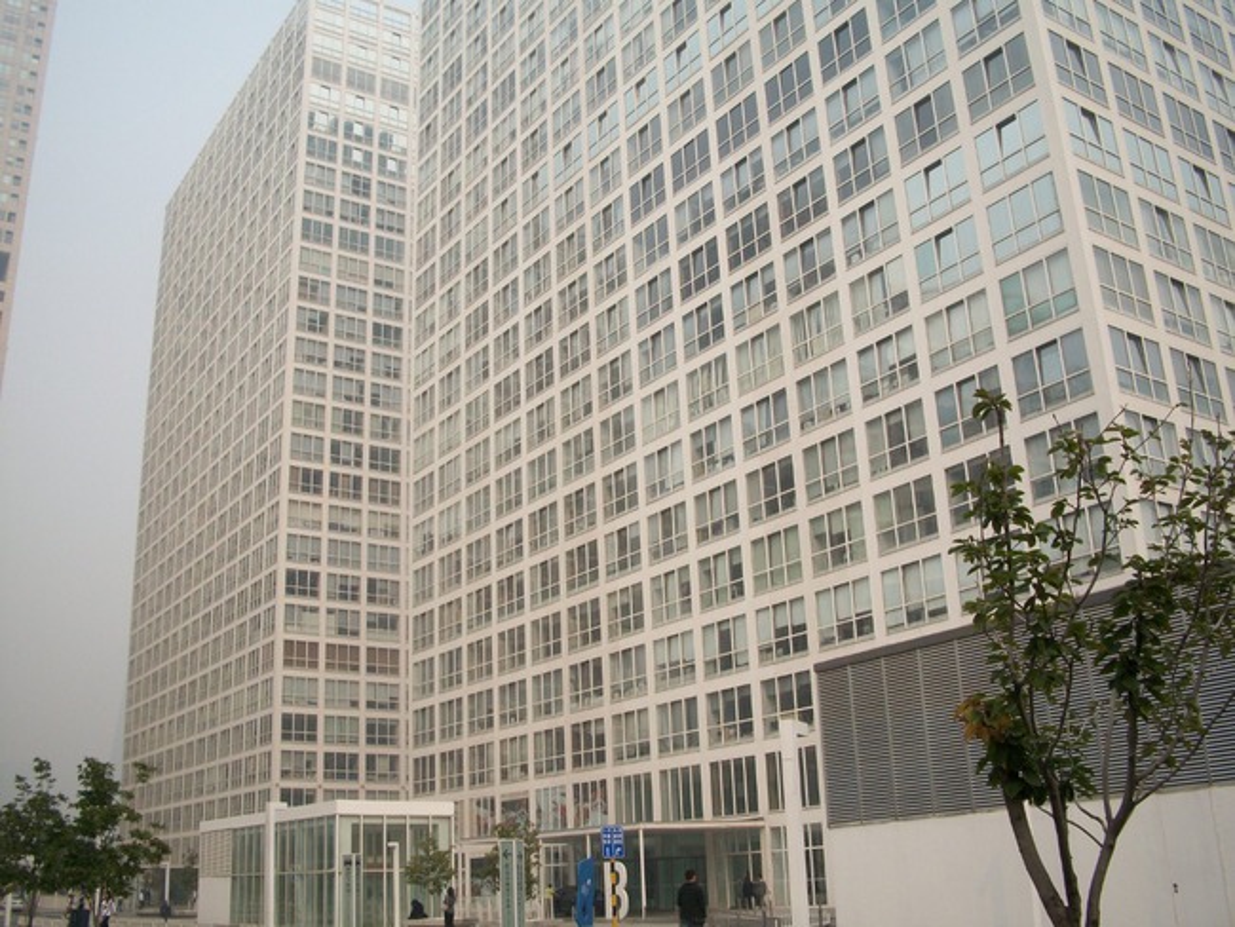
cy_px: 464
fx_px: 1249
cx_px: 618
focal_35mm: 35
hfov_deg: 52.6
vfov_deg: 40.7
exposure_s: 1/250
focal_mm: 6.3
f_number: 5.6
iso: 80
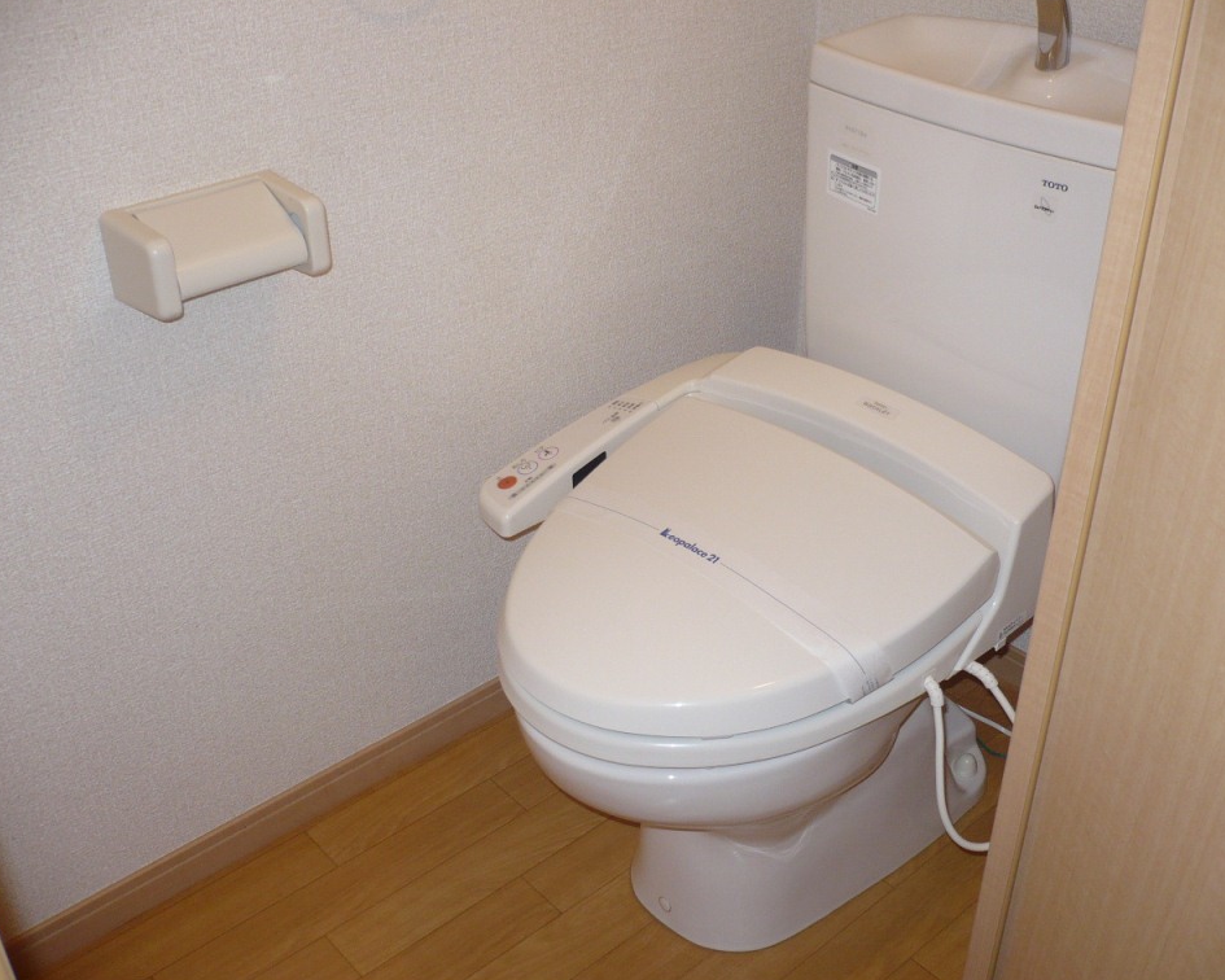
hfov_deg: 49.1
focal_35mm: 37
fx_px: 1341
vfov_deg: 40.1
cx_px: 651
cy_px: 494
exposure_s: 1/30
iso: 100
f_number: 2.8
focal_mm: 5.8
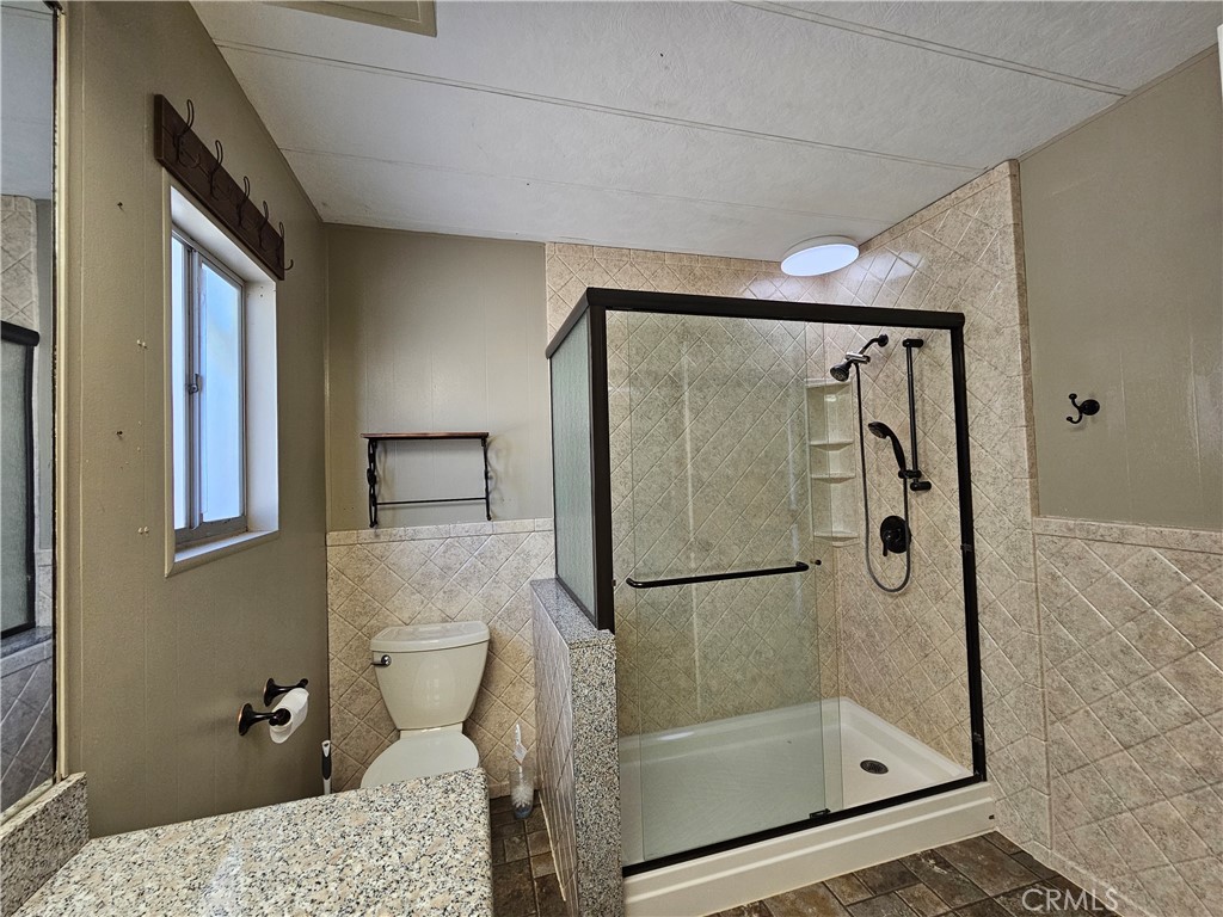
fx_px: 459
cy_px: 458
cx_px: 612
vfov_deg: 89.9
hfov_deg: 106.2
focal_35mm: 13
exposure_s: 1/77.4
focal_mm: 2.2
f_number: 2.2
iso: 200
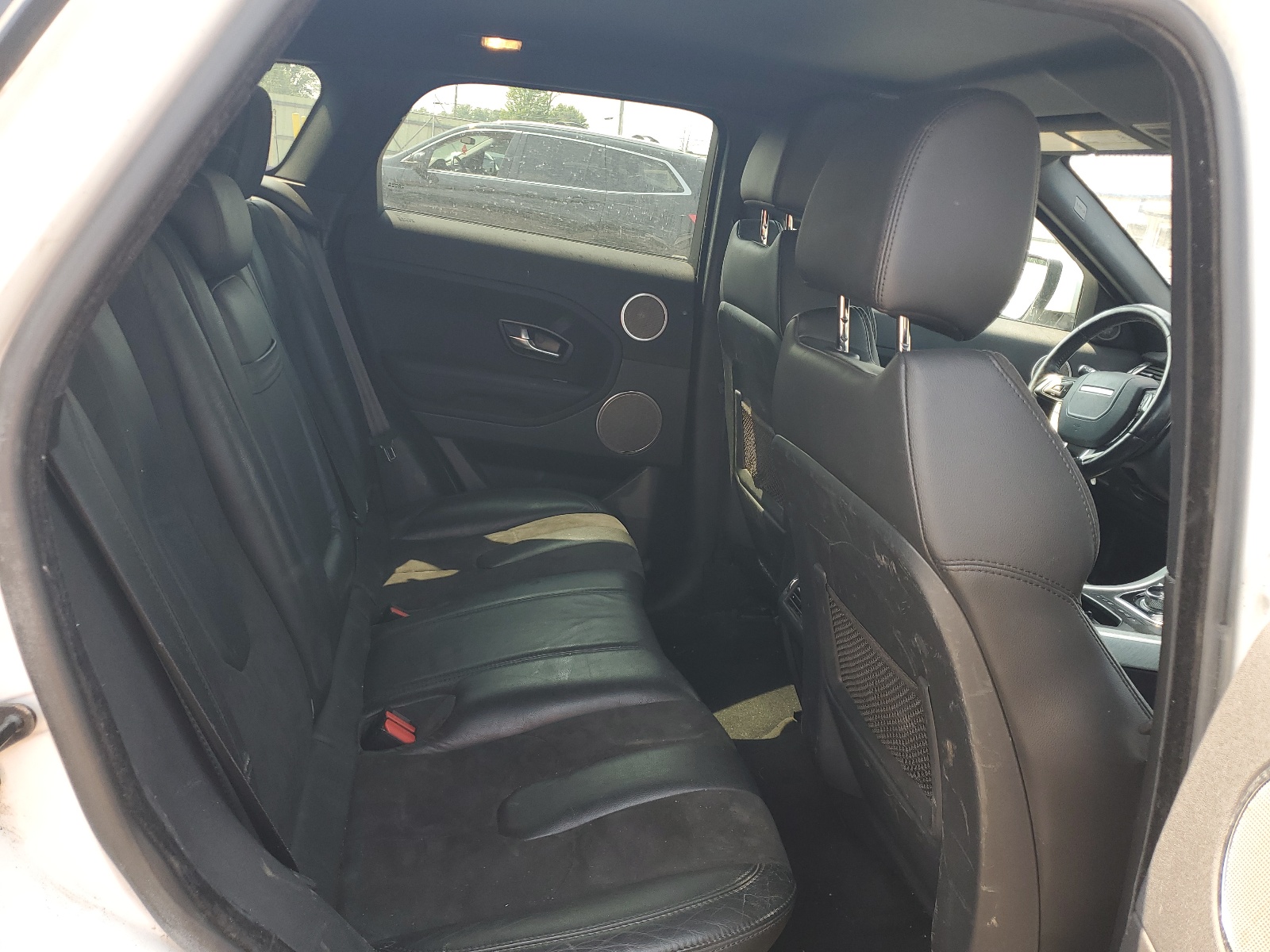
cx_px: 635
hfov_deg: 67.3
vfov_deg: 53.1
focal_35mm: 26
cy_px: 476
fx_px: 954
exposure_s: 1/192
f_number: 1.5
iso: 50
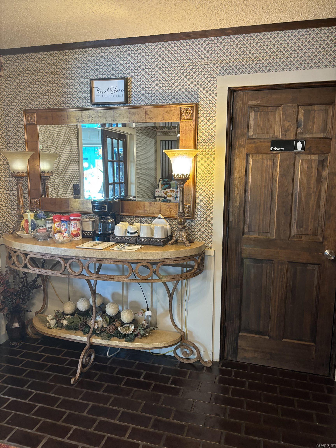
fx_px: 336
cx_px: 168
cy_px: 224
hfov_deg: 53.1
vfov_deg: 67.3
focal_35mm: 26
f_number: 1.6
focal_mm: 5.96
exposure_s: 1/60
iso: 200
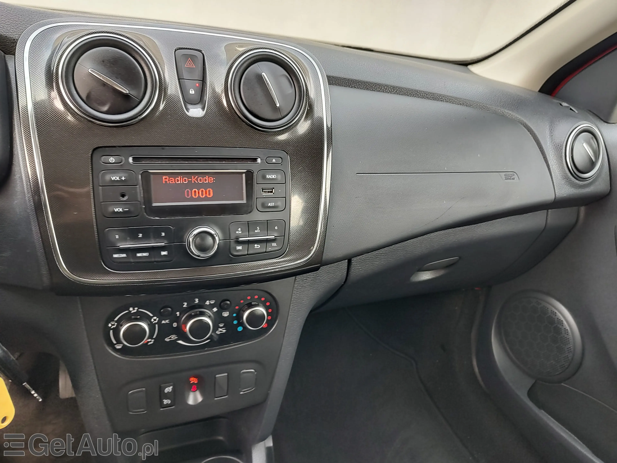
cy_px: 232
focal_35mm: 23
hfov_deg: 73.9
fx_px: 410
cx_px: 308
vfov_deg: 58.9
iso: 116
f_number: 1.8
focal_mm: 5.56
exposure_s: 1/100
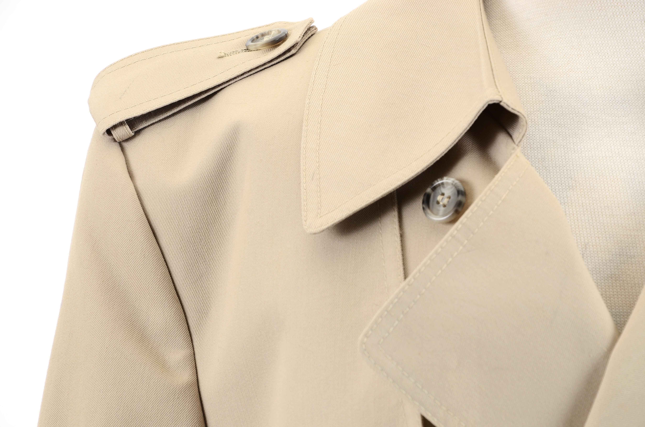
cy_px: 214
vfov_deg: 8.7
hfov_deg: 13.1
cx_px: 322
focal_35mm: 158
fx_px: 2816
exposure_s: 1/80
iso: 160
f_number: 8
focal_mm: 105
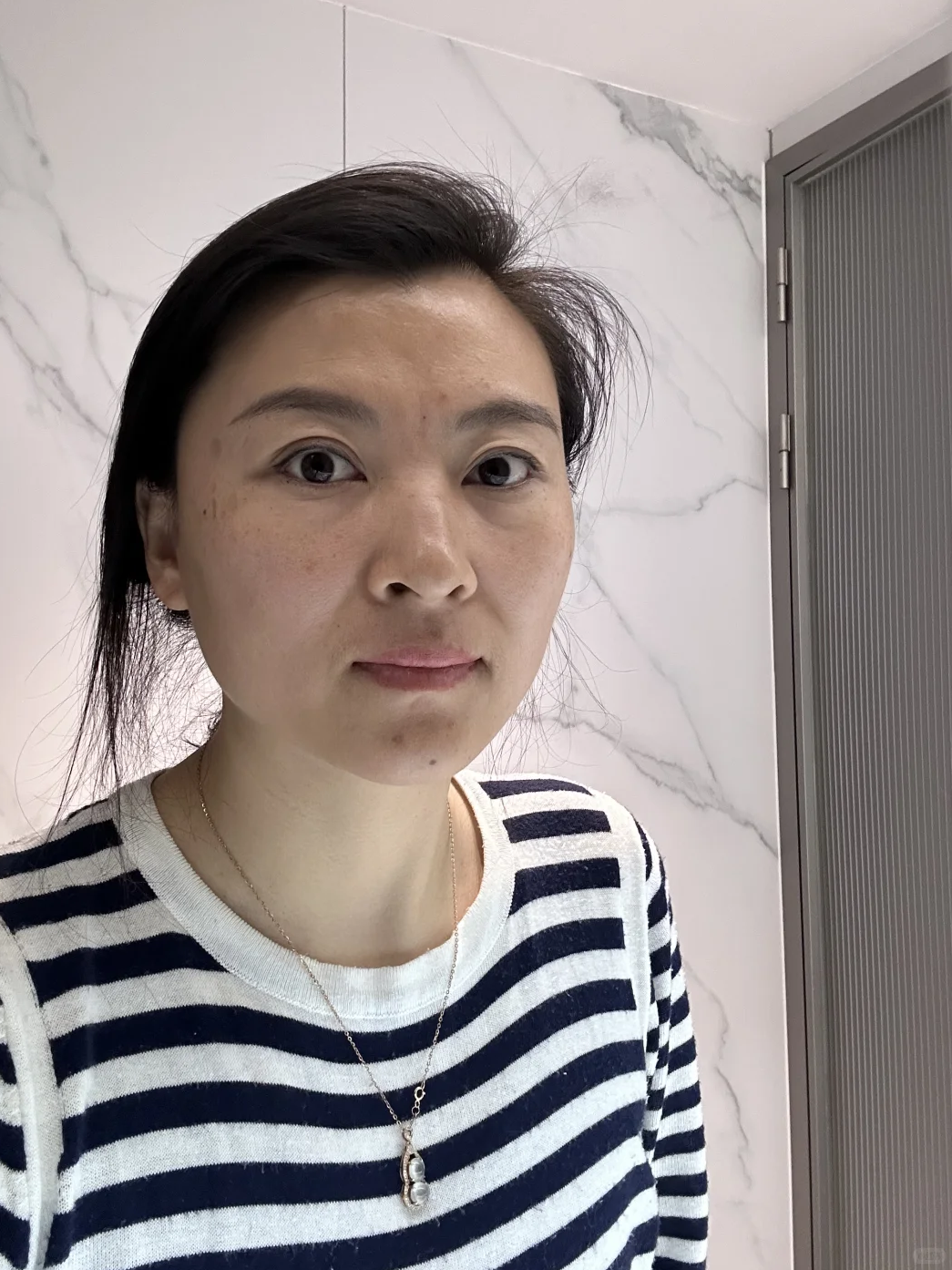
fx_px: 1137
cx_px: 462
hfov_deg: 45.4
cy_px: 616
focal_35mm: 31
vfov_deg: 58.3
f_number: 1.9
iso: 200
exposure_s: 1/50
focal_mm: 2.69
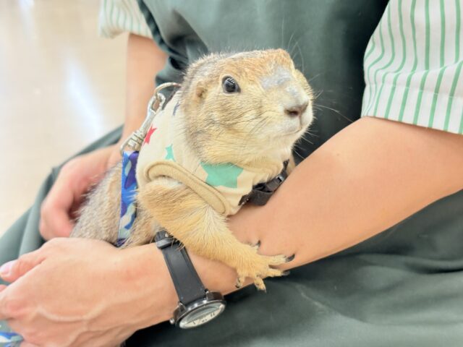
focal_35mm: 52
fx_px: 696
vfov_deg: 28.0
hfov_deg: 36.8
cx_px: 232
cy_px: 174
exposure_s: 1/50
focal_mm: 5.96
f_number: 1.6
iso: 100
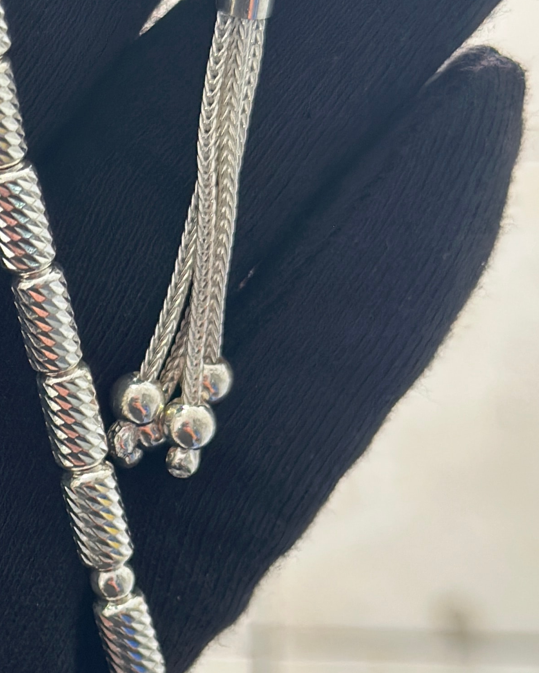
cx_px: -87
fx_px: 2532
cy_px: 392
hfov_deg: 11.9
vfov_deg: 15.1
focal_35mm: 127
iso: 100
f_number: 1.78
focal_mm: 6.86
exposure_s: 1/50
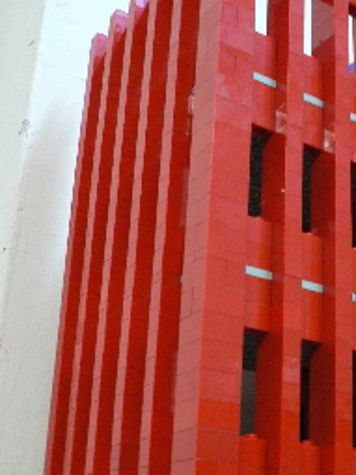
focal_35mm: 55
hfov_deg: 26.2
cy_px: 307
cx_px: 274
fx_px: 755
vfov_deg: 34.7
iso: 200
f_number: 2.8
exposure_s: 1/8
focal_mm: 5.8
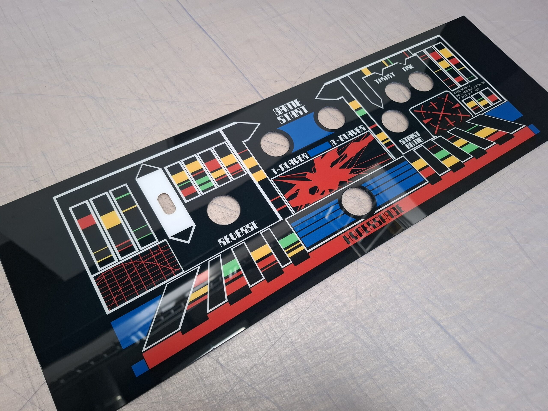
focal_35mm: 23
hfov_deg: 73.9
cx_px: 274
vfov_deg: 58.9
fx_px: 364
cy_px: 206
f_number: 1.8
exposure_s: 1/100
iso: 250
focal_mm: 5.54
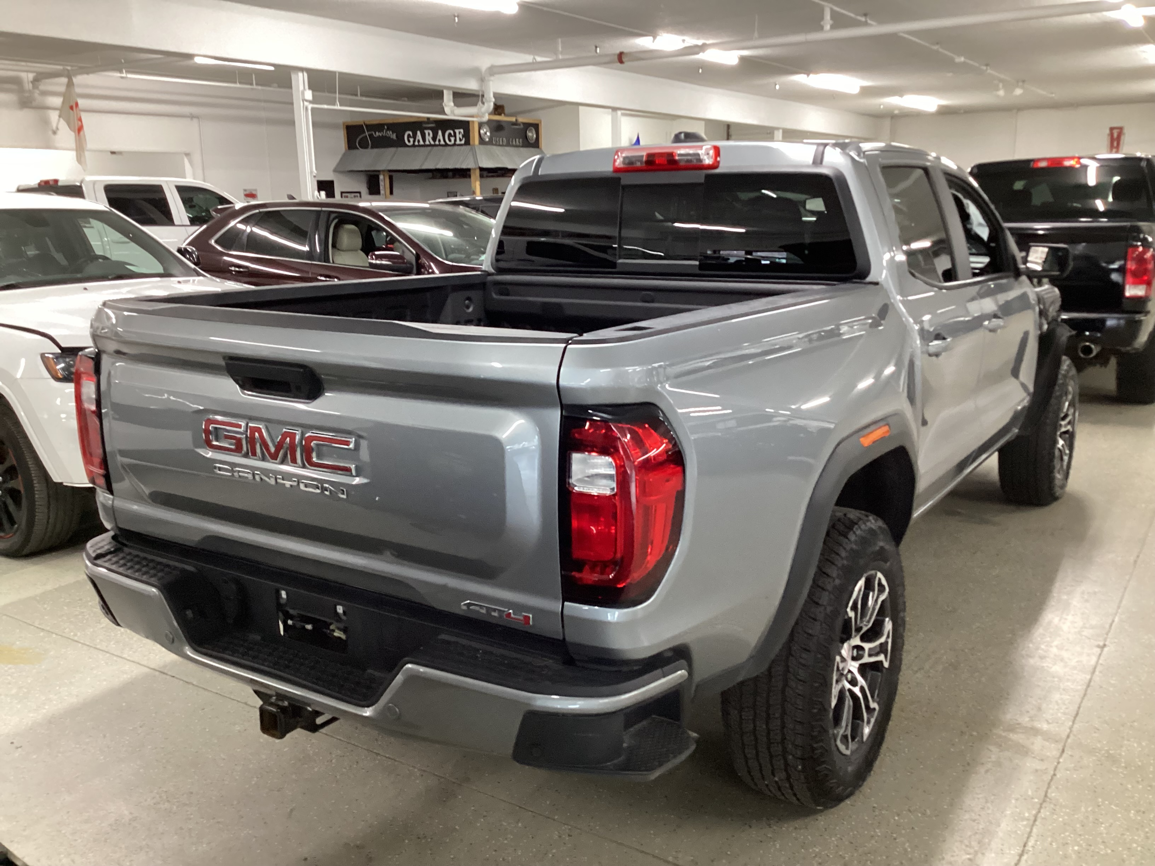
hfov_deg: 58.4
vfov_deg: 45.4
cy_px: 433
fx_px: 1034
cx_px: 578
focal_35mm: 31
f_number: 2.4
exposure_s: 1/40
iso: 320
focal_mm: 3.3
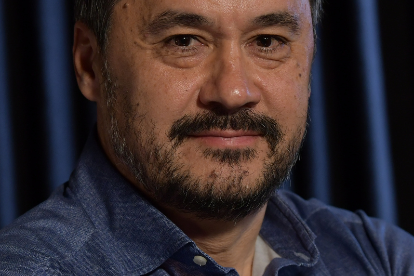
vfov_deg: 4.7
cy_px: 94
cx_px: 191
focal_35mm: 291
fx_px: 3347
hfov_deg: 7.1
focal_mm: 100
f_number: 4
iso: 1000
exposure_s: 1/160
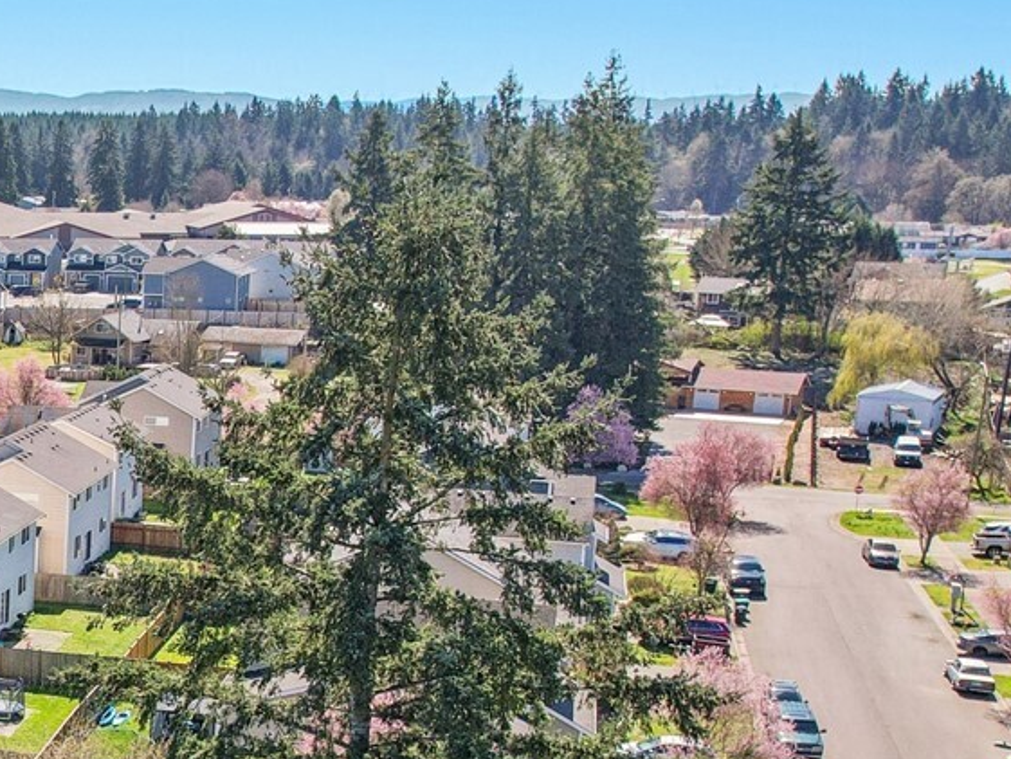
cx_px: -313
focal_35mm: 64
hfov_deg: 25.8
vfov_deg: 22.6
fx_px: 1870
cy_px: 617
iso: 100
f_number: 2.8
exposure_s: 1/1500
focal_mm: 8.4
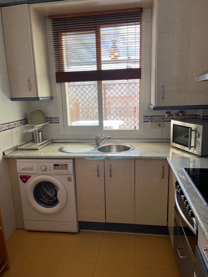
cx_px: 104
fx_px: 208
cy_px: 138
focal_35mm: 26
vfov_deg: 67.3
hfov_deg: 53.1
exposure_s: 1/121
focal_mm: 5.1
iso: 64
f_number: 1.6
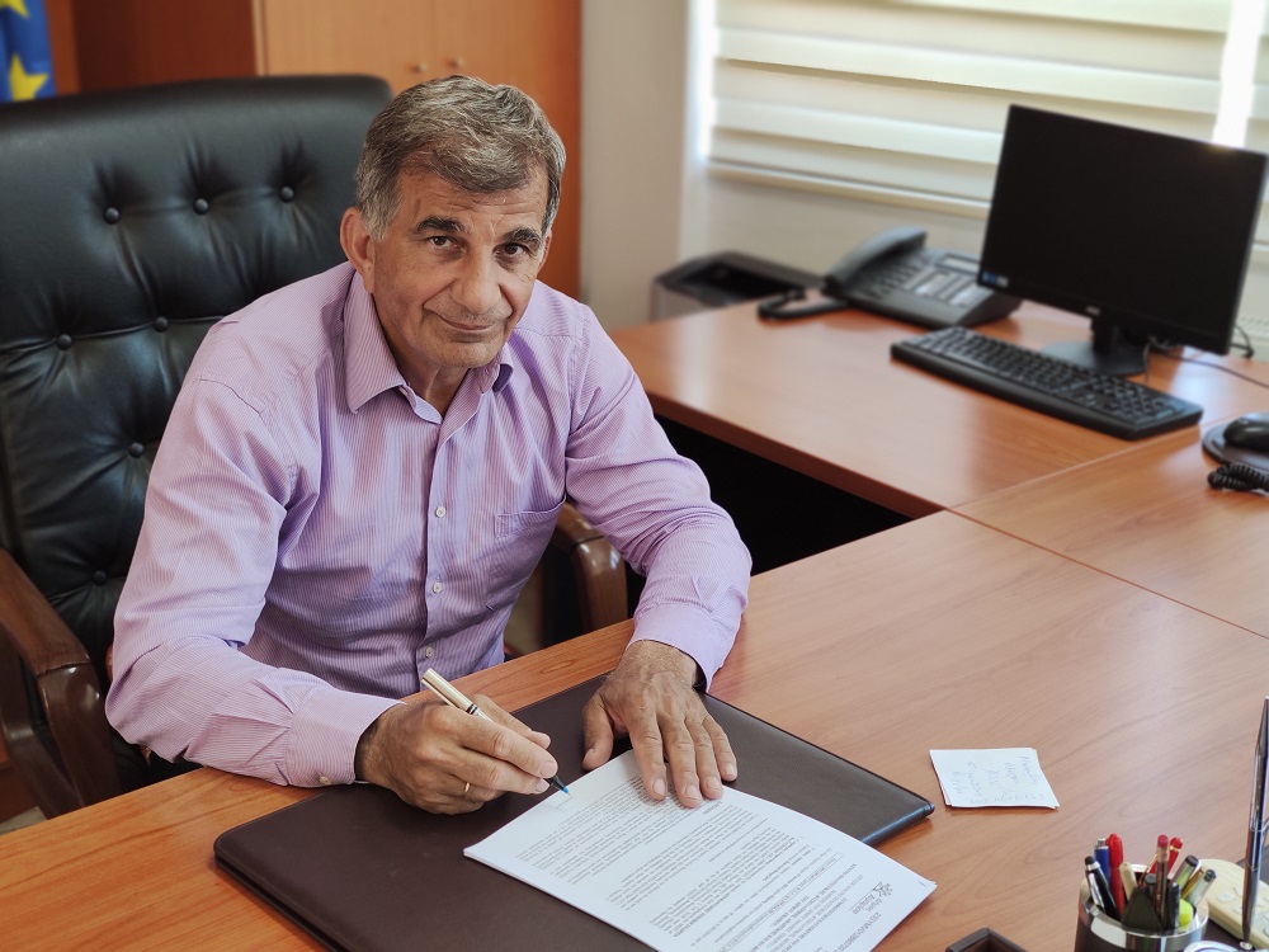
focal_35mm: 41
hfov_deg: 45.8
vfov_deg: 35.1
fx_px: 1503
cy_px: 476
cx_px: 634
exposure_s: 1/100
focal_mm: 8.16
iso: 190
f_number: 2
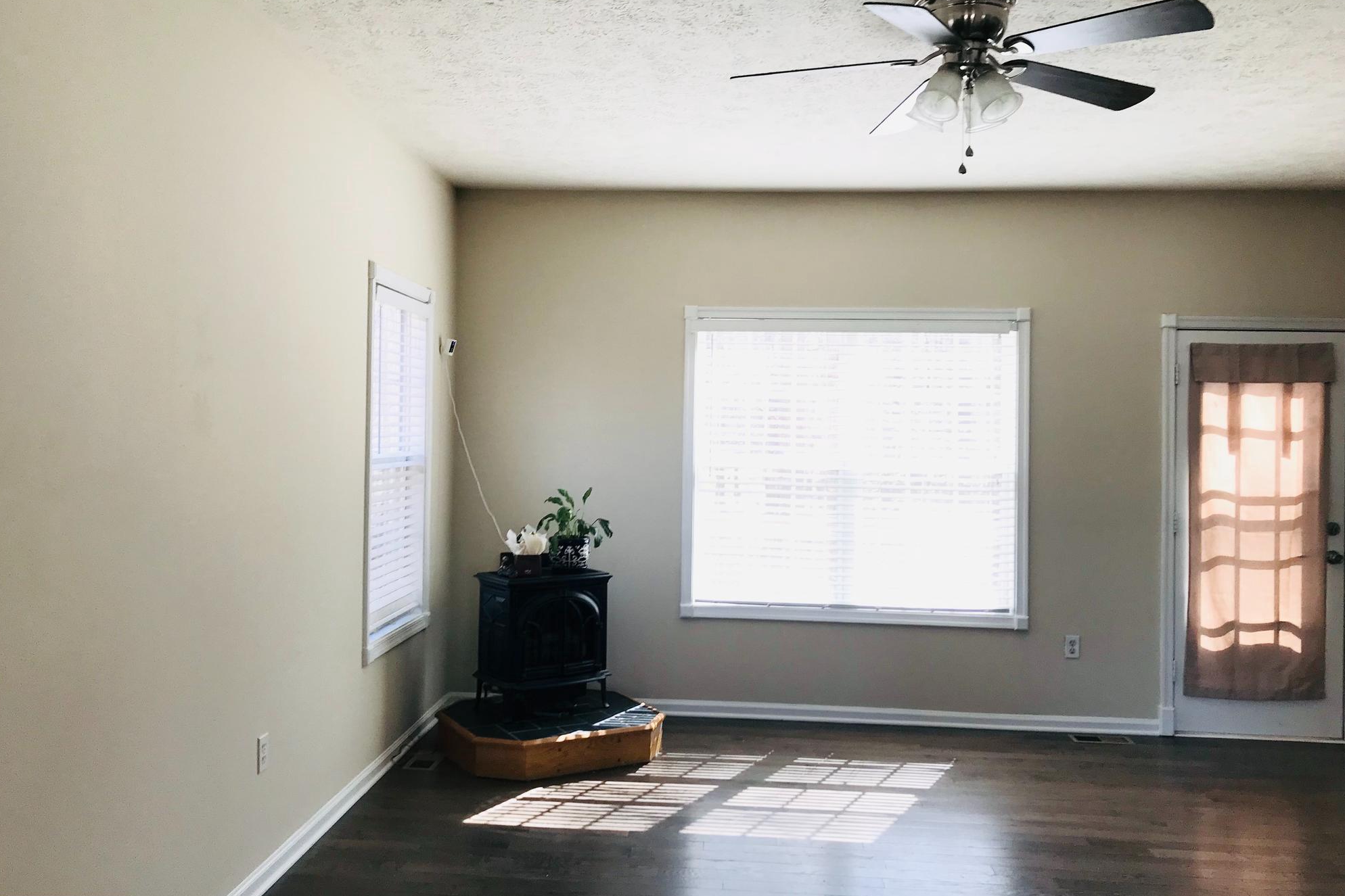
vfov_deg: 43.6
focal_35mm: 30
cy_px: 435
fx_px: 1121
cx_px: 656
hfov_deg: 61.9
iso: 20
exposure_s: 1/123
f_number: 1.8
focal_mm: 3.99
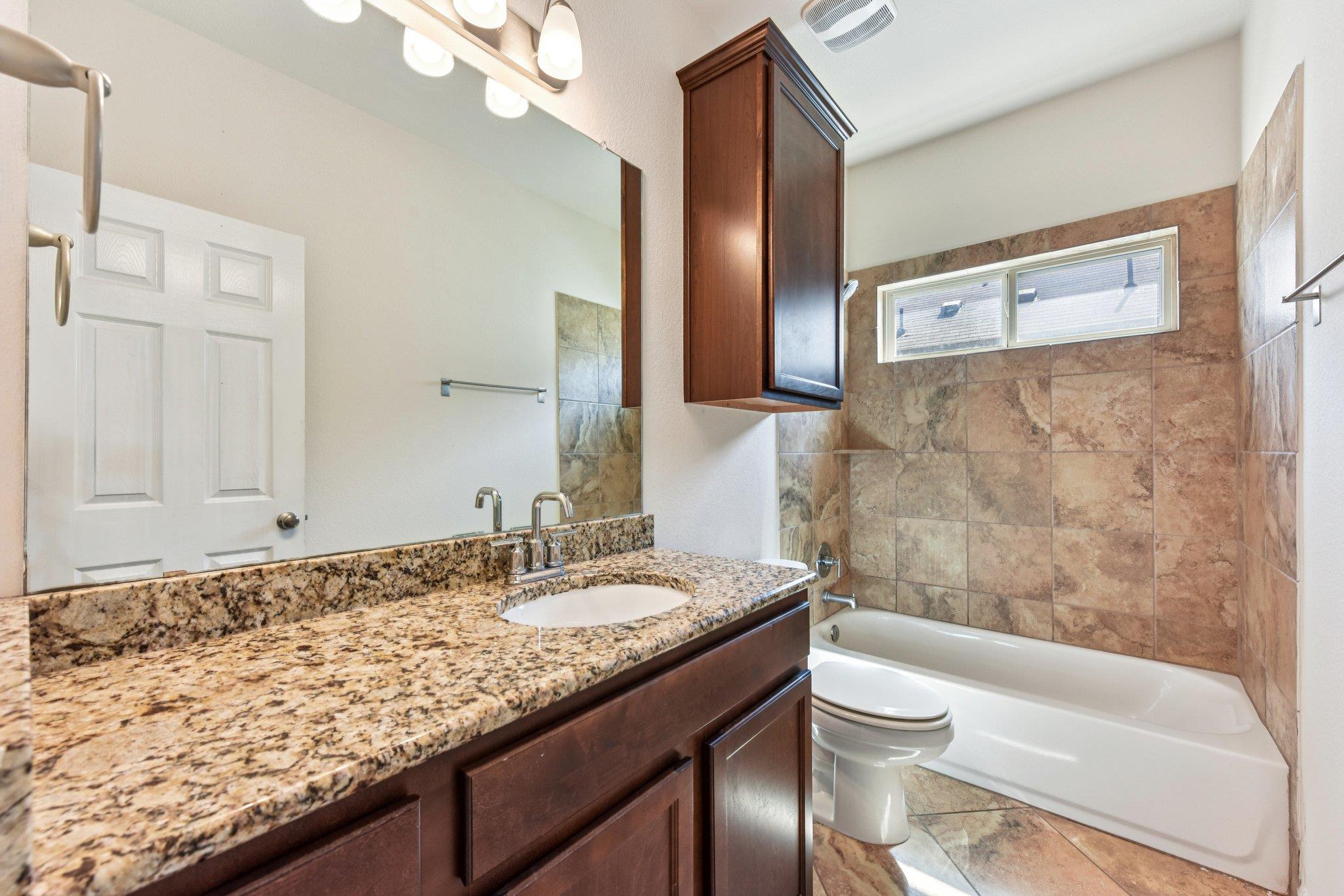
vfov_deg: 81.2
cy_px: 448
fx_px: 523
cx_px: 672
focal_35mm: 14
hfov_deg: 104.3
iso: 180
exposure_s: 1/15
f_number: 8
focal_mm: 14
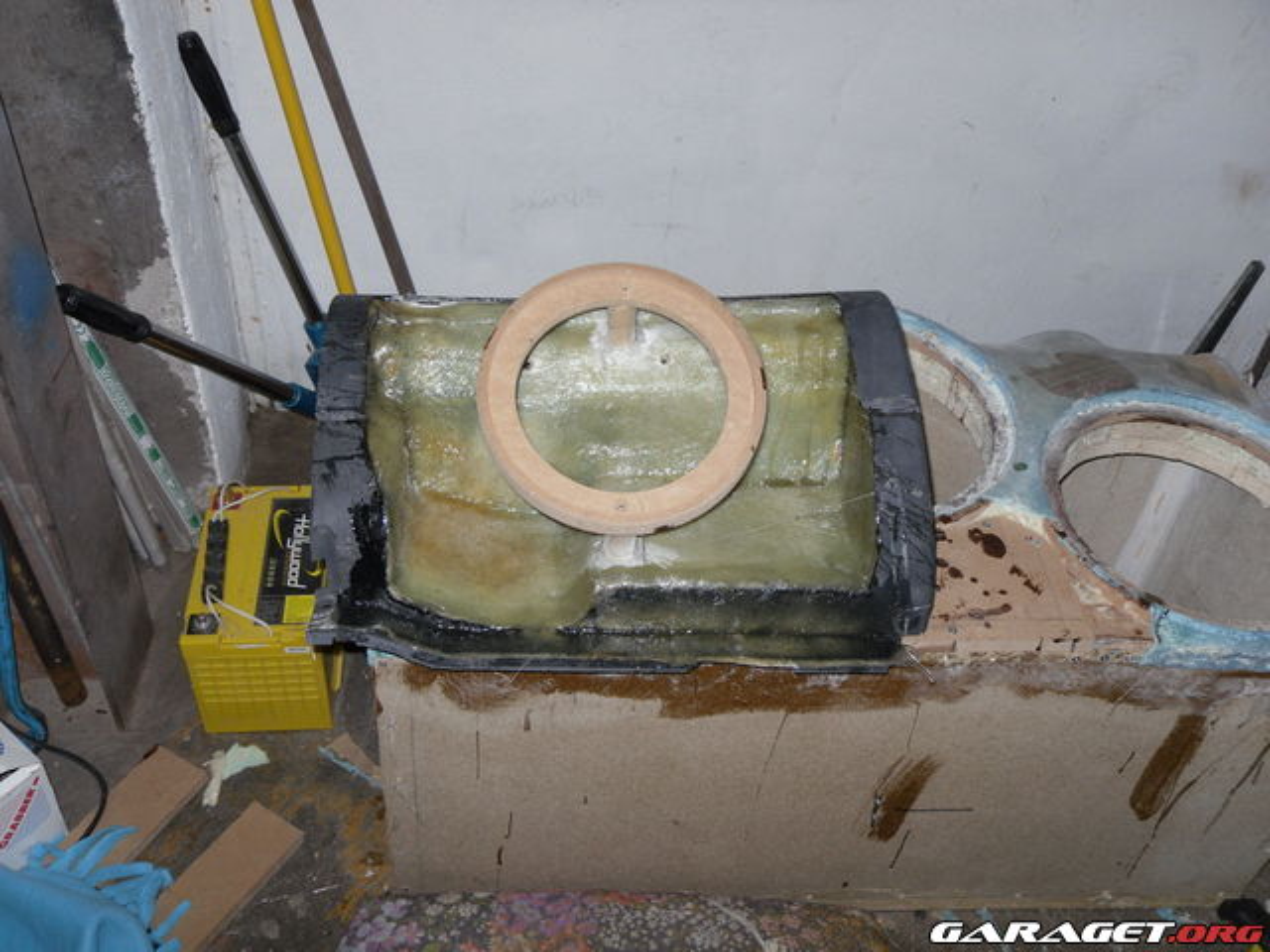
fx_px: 1284
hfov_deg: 52.6
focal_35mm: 35
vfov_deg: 40.7
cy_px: 476
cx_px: 635
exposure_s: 1/45
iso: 80
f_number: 3.5
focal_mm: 6.3
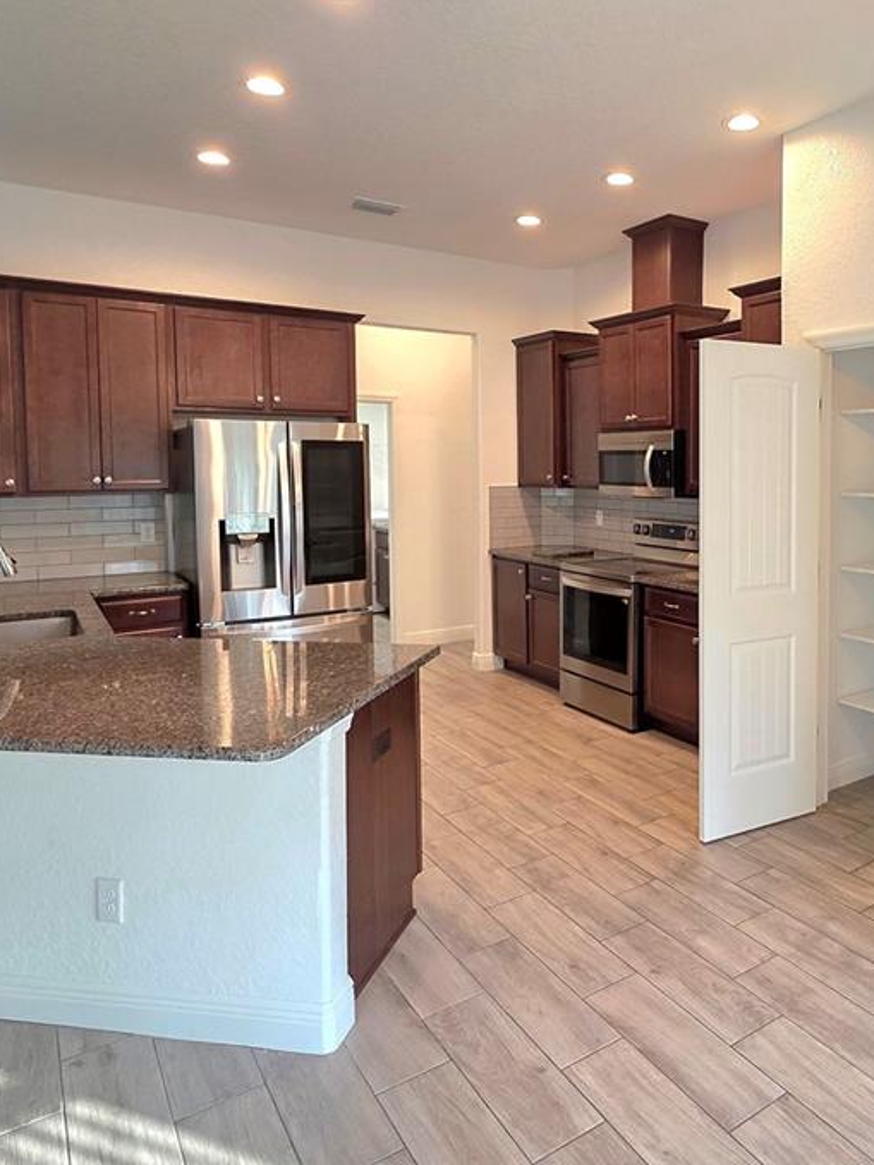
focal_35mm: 23
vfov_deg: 73.6
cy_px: 505
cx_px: 625
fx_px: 774
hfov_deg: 56.8
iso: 250
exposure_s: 1/120
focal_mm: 2.2
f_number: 1.9
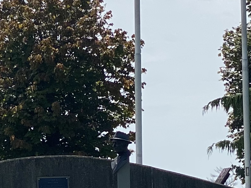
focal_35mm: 267
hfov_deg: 7.4
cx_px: 49
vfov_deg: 5.6
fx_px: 1936
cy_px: 200
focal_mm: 6
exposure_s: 1/2660
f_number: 2
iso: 20
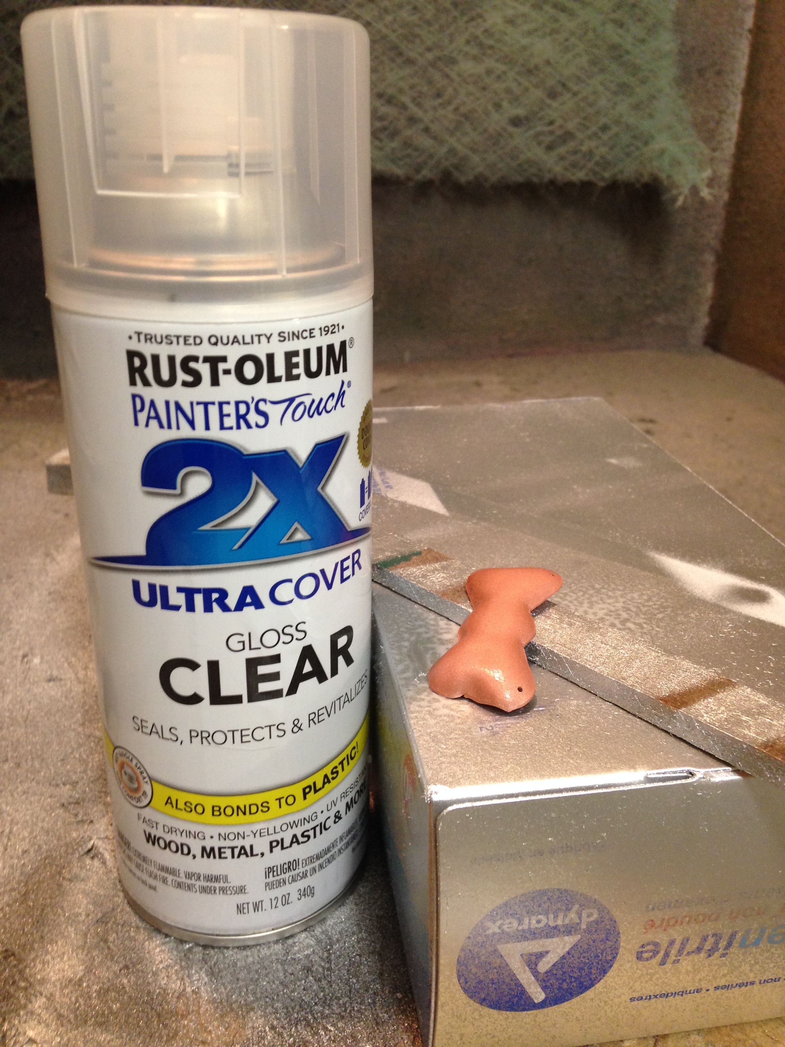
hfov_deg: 42.9
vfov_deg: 55.4
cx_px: 392
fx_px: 998
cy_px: 524
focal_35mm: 33
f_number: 2.4
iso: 125
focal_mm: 4.12
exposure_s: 1/20
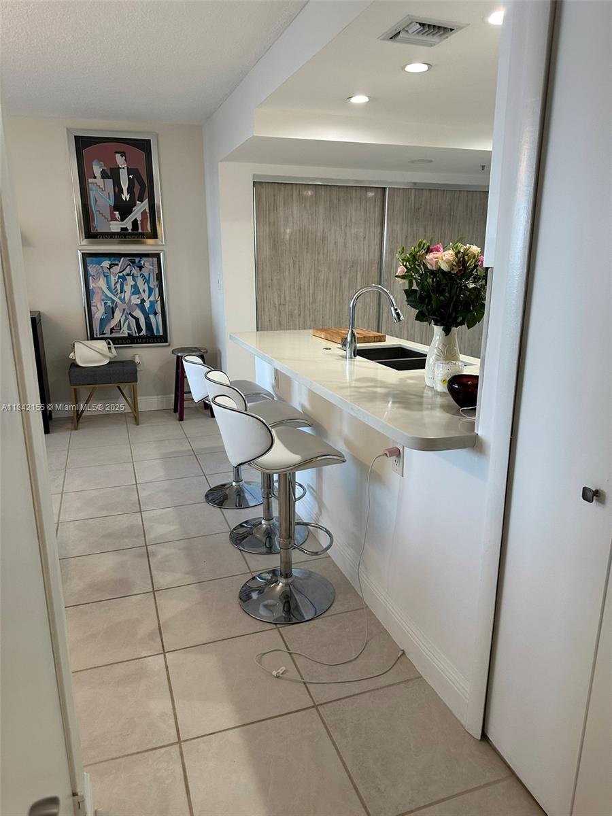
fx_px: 566
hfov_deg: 56.8
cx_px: 306
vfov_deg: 71.6
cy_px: 408
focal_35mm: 24
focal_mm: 6.86
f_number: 1.78
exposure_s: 1/120
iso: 200
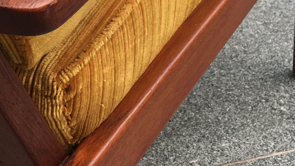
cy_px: -133
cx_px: 55
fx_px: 728
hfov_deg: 22.6
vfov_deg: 12.0
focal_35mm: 93
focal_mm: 4.15
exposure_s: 1/437
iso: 25
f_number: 2.2
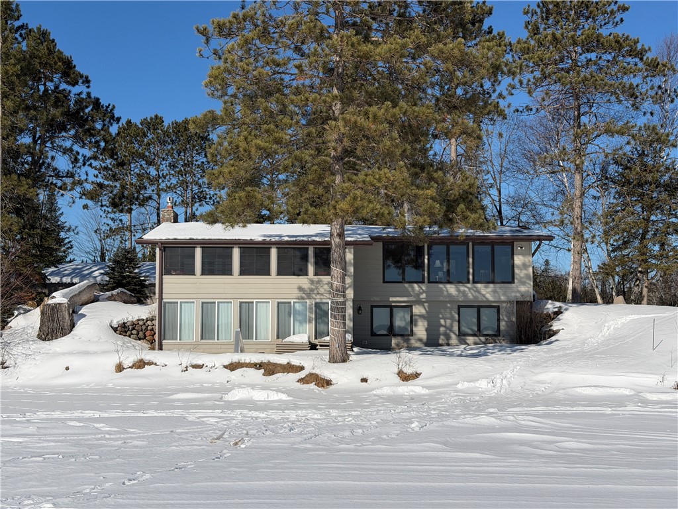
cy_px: 254
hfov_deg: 39.7
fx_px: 940
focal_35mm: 48
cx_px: 339
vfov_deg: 30.3
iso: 64
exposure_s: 1/11364
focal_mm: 6.76
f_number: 1.78
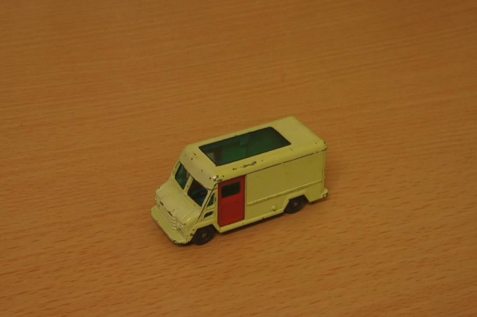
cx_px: 238
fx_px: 913
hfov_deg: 29.3
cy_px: 158
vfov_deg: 19.7
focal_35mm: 69
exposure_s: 1/8
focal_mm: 46
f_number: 13
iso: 1600
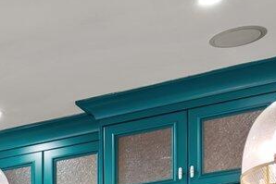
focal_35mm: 110
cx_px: -238
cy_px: 413
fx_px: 844
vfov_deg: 10.9
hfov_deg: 15.6
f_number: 4
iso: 400
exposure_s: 1/10
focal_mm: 16
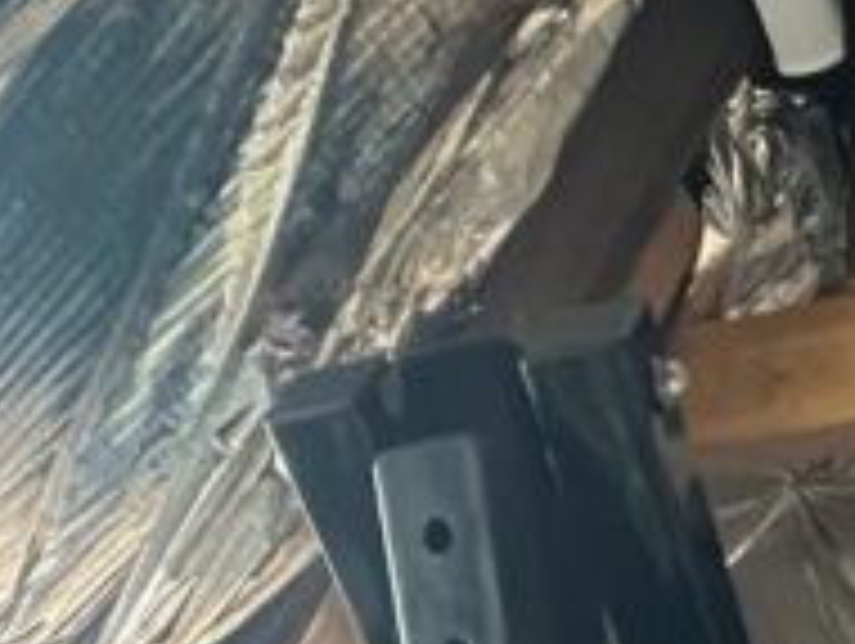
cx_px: 891
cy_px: 1612
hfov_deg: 26.0
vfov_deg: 13.7
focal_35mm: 70
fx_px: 1731
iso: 1000
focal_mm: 1.57
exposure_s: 1/43
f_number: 1.8
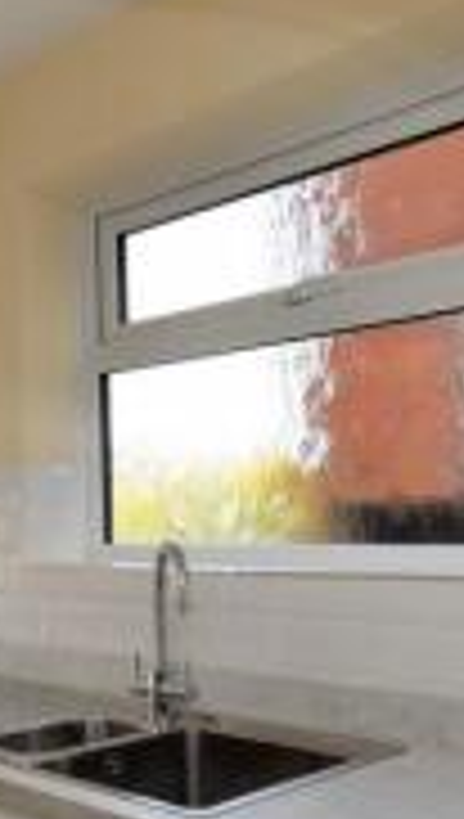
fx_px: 893
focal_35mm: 41
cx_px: 32
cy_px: 511
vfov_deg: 48.9
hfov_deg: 27.9
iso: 160
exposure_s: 1/125
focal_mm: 10
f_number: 5.6
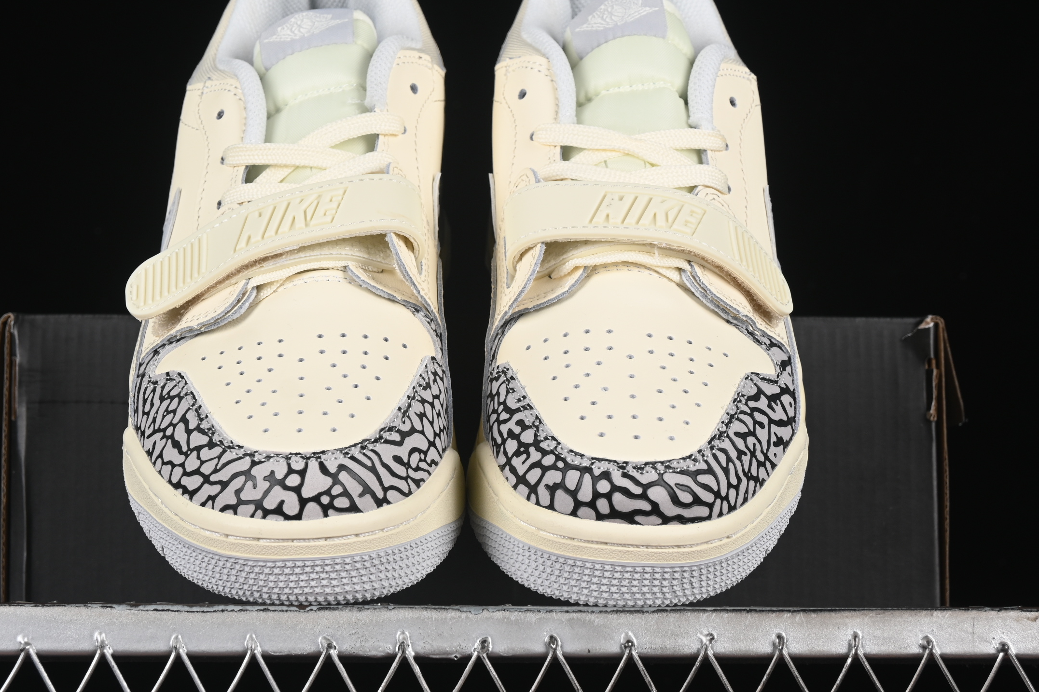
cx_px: 455
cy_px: 331
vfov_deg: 14.1
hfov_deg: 21.0
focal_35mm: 97
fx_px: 2799
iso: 160
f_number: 8
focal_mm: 50
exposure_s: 1/80
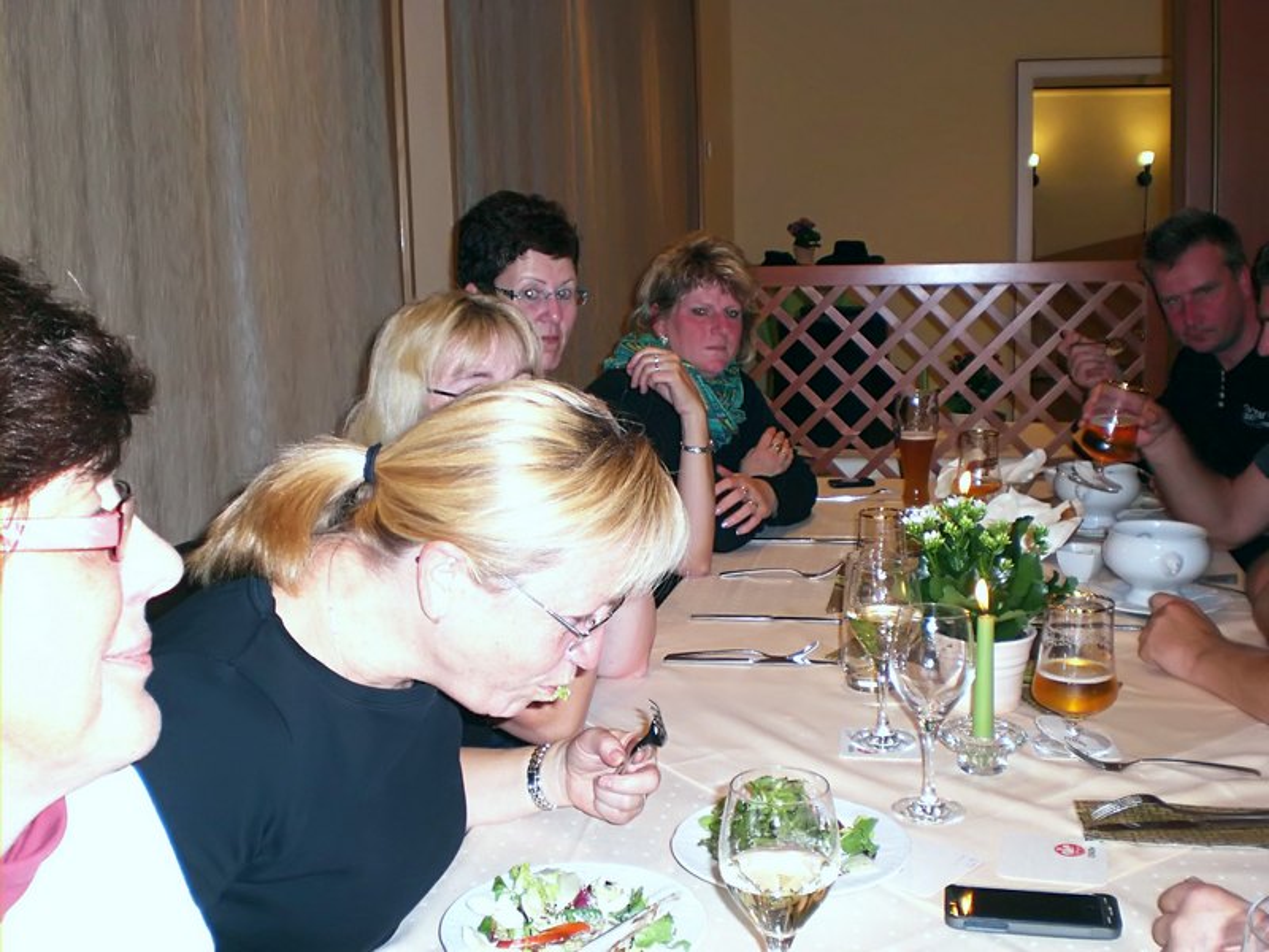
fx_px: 1393
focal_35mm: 38
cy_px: 476
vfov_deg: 37.7
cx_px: 634
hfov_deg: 49.0
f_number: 3.1
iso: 200
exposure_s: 1/60
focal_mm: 6.3
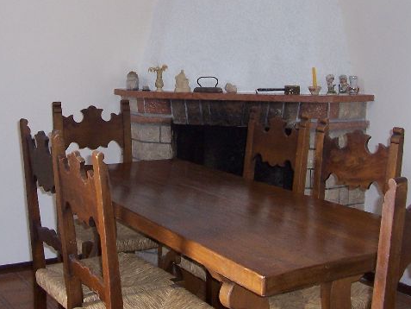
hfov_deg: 33.6
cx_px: 158
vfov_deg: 25.2
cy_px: 57
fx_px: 677
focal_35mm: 57
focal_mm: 5.6
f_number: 2.7
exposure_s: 1/60
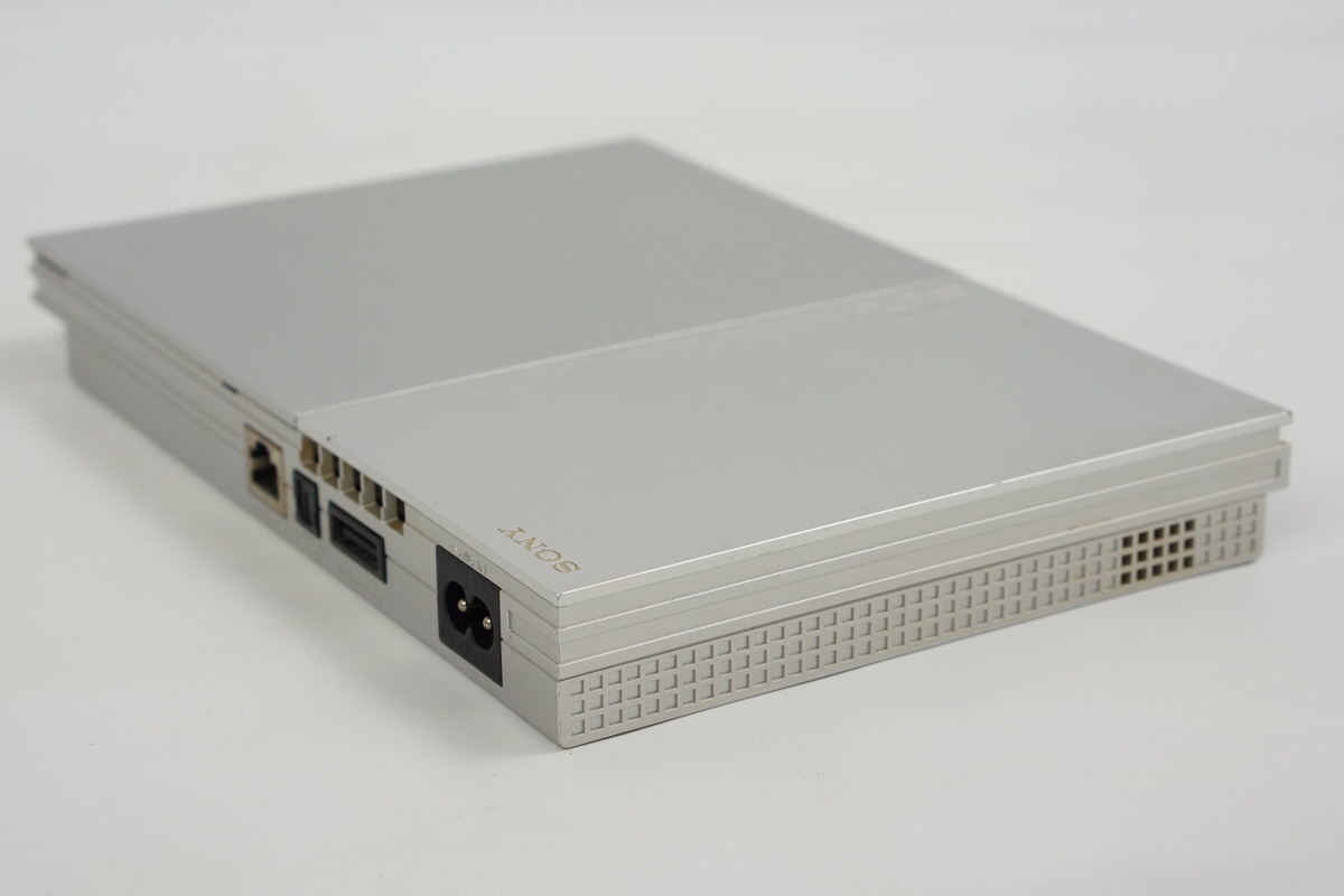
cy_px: 448
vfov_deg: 18.2
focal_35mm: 75
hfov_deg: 27.0
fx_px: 2800
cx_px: 672
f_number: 6.3
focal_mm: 50
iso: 400
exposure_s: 1/80
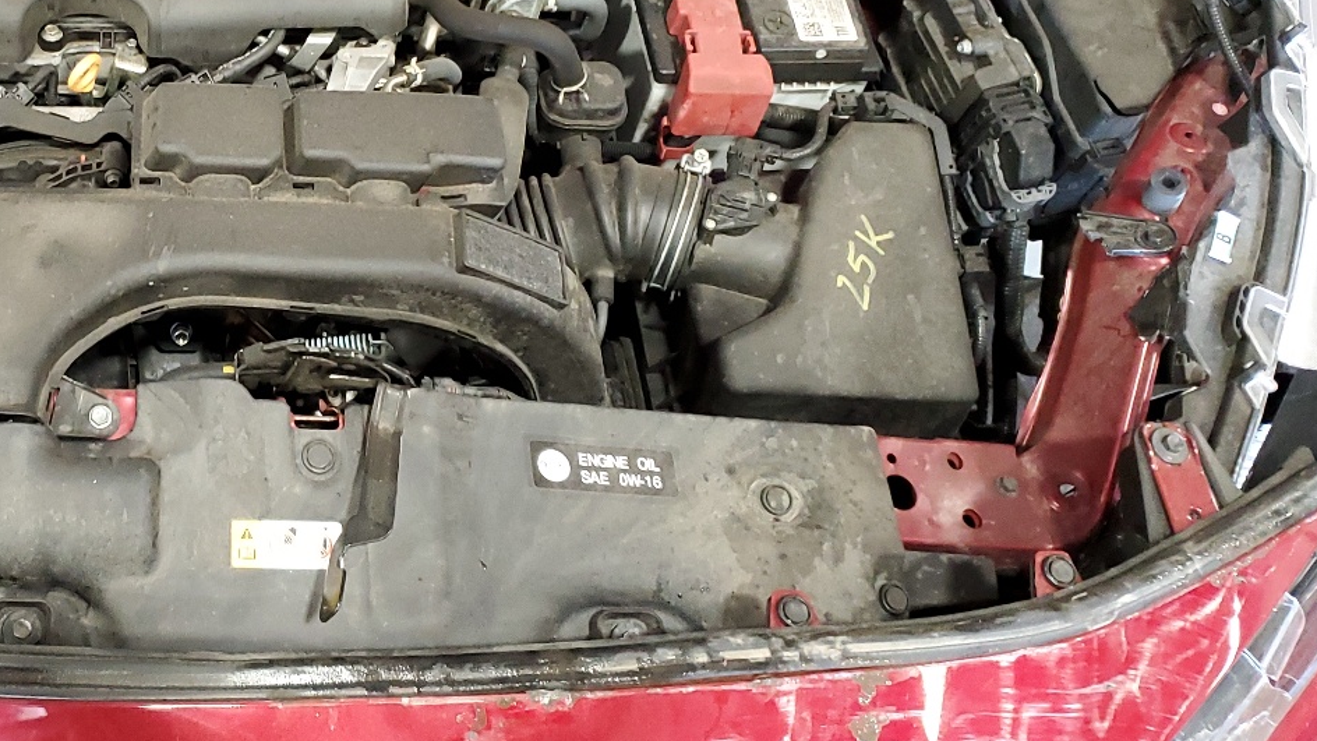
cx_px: 218
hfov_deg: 40.7
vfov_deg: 24.6
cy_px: 177
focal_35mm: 48
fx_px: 1676
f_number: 1.5
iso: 301
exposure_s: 1/40
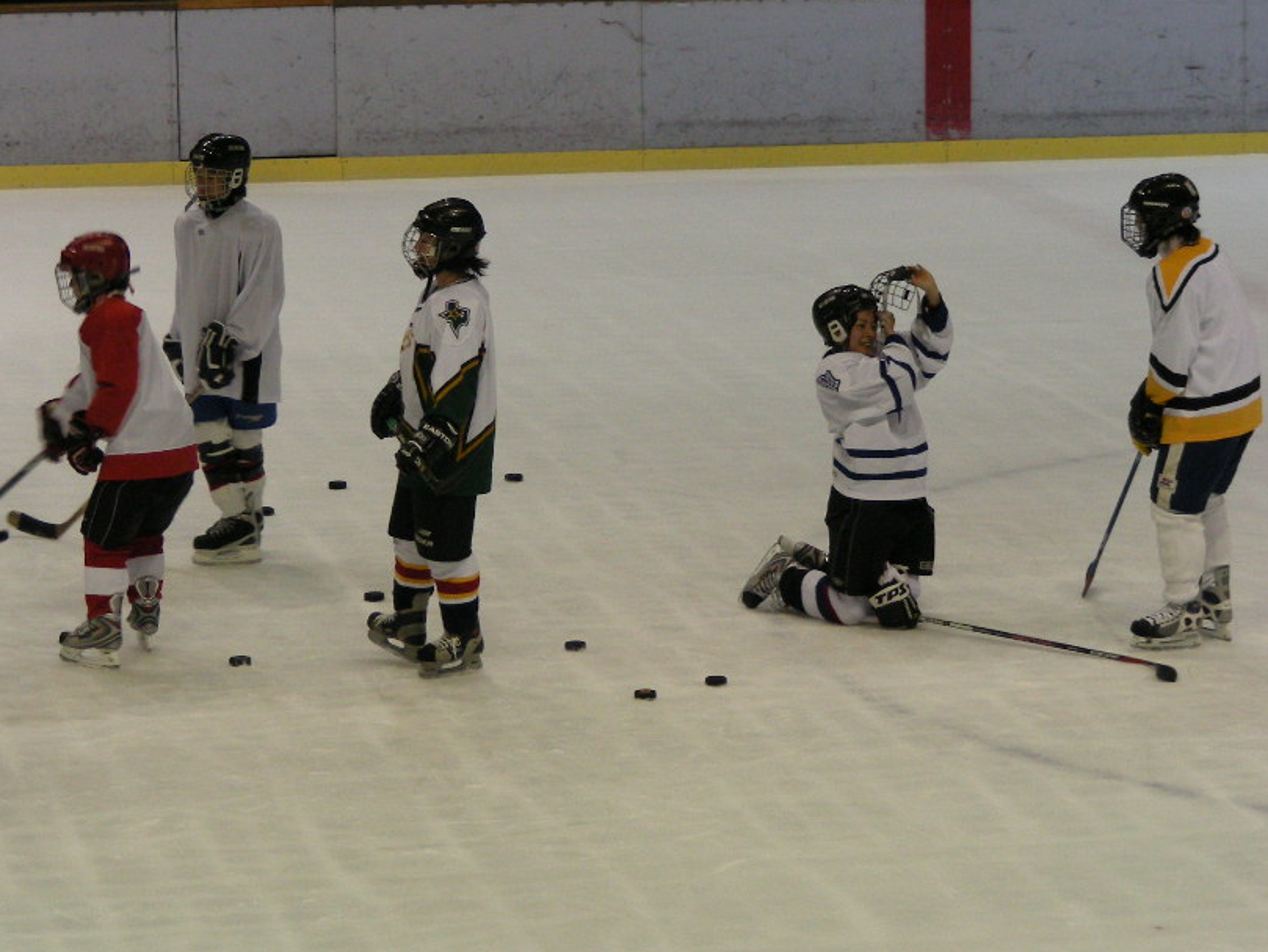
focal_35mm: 143
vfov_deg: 10.4
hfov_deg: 13.8
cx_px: 549
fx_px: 5239
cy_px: 456
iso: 200
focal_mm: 18.9
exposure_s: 1/42.2
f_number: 3.5
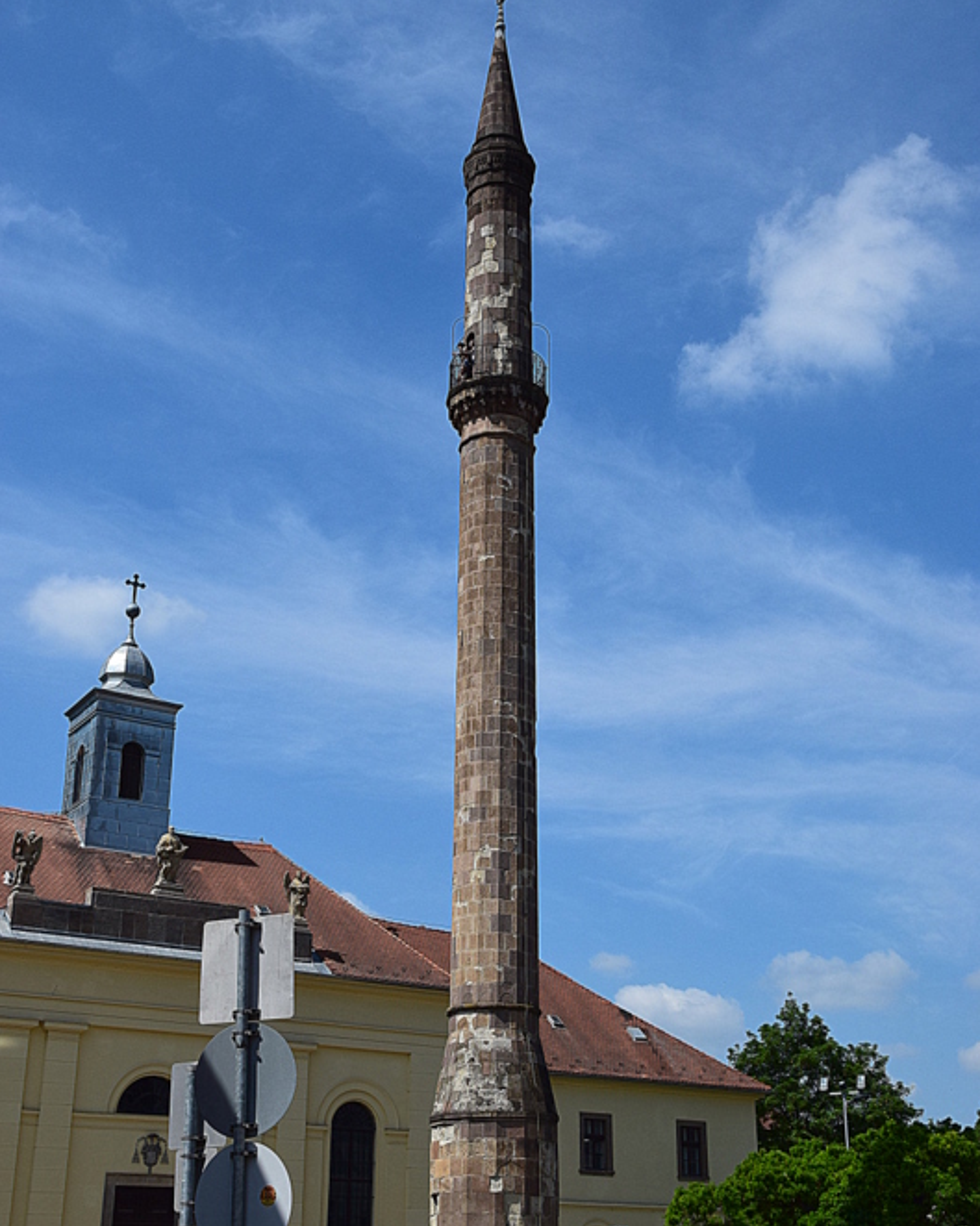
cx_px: 489
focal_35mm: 43
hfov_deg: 35.2
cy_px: 652
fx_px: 1544
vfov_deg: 43.3
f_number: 11
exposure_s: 1/500
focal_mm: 25
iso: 280
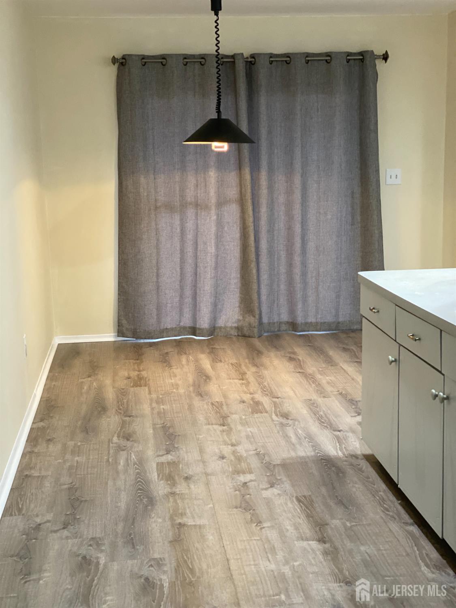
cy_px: 304
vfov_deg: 36.8
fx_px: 913
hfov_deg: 28.0
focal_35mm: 52
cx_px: 228
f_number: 2
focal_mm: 6
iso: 250
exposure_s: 1/40
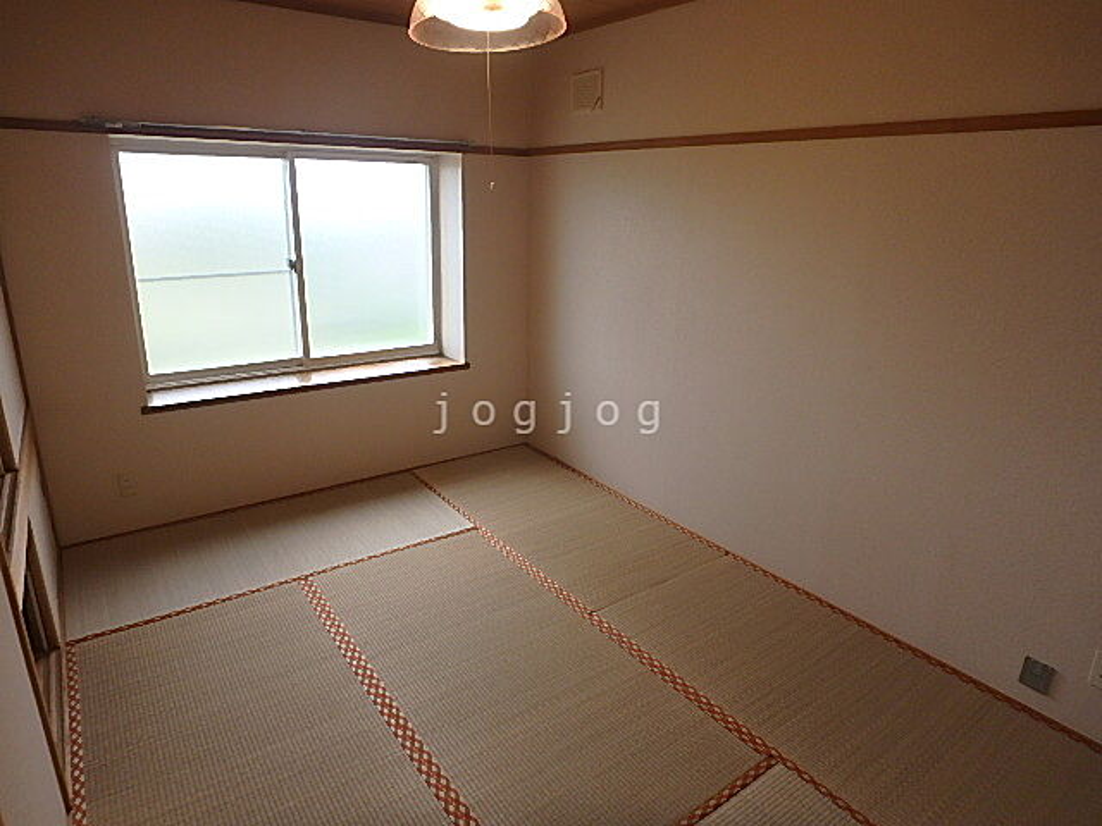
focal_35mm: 21
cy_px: 413
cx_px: 551
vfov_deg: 63.4
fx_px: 669
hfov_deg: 79.0
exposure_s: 1/60
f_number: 3.5
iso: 125
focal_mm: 3.7
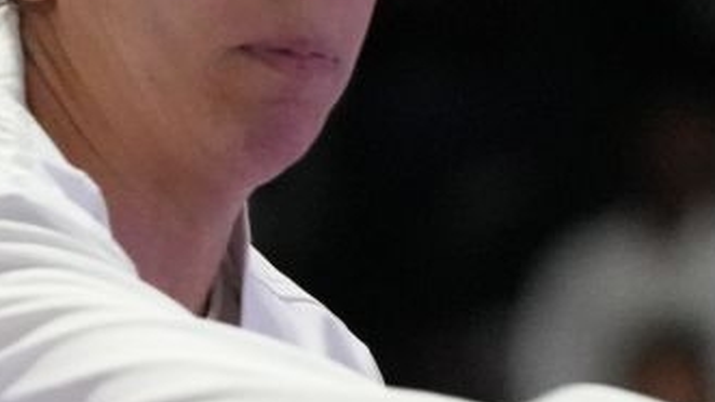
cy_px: 709
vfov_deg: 1.8
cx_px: -352
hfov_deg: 3.2
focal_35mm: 673
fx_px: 12756
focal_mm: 118
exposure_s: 1/800
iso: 12800
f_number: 2.8
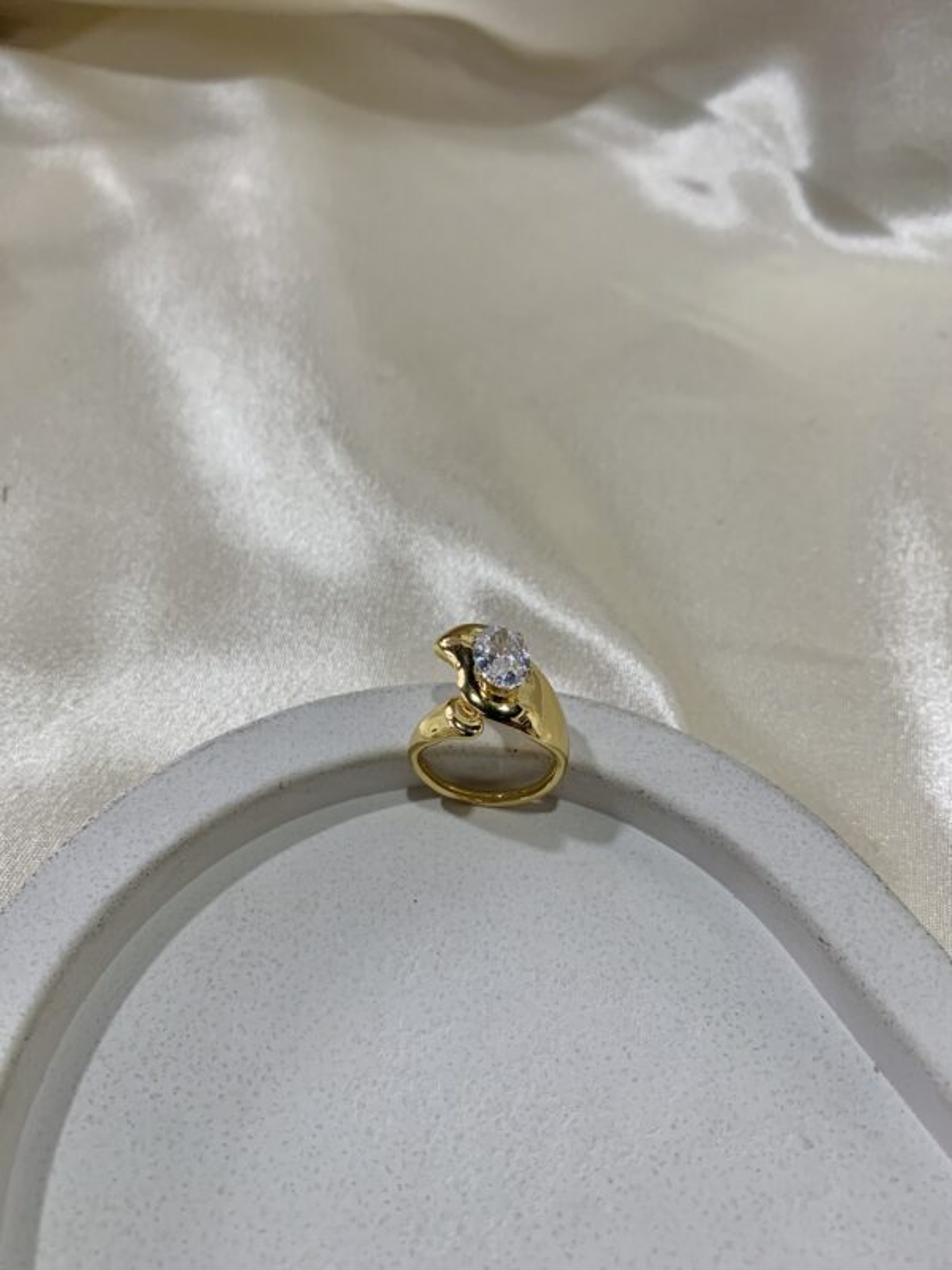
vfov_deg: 67.3
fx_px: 953
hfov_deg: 53.1
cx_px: 476
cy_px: 635
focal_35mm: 26
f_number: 1.8
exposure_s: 1/100
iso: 80
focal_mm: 4.25
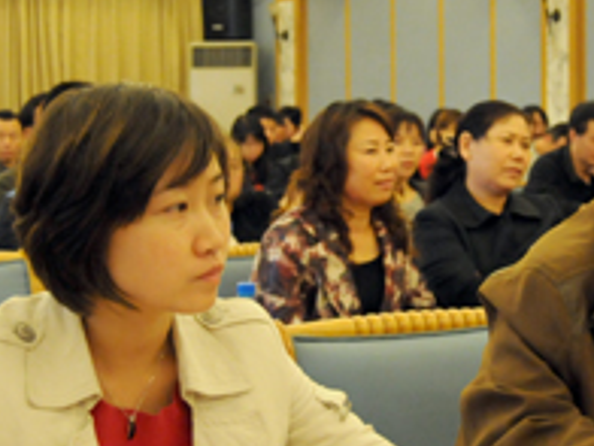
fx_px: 1819
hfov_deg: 18.5
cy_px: 187
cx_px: 364
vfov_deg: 14.0
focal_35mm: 106
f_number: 5
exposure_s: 1/100
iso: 2000
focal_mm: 32
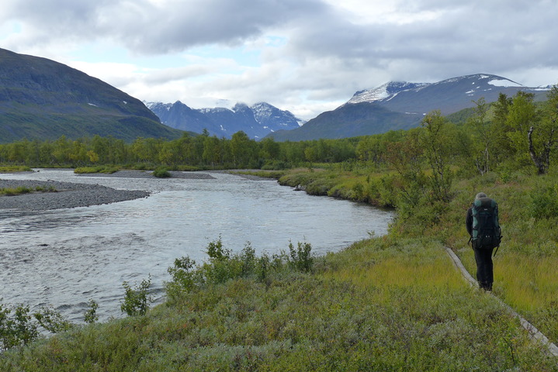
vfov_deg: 27.0
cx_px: 279
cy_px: 186
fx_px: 775
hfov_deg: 39.6
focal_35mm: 50
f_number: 2.8
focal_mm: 9.8
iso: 125
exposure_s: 1/1300
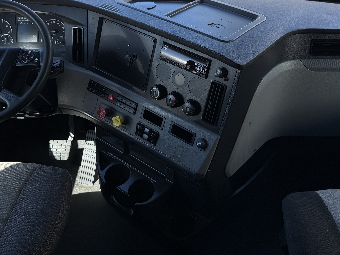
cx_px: 169
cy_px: 71
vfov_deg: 34.6
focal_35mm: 41
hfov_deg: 45.8
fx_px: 403
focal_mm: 6.76
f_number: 1.78
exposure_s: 1/805
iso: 80
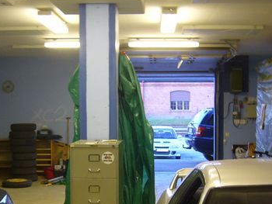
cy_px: 139
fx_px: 503
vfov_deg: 22.8
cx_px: 144
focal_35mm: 64
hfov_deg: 30.2
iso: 80
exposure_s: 1/8
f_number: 2.8
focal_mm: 5.8
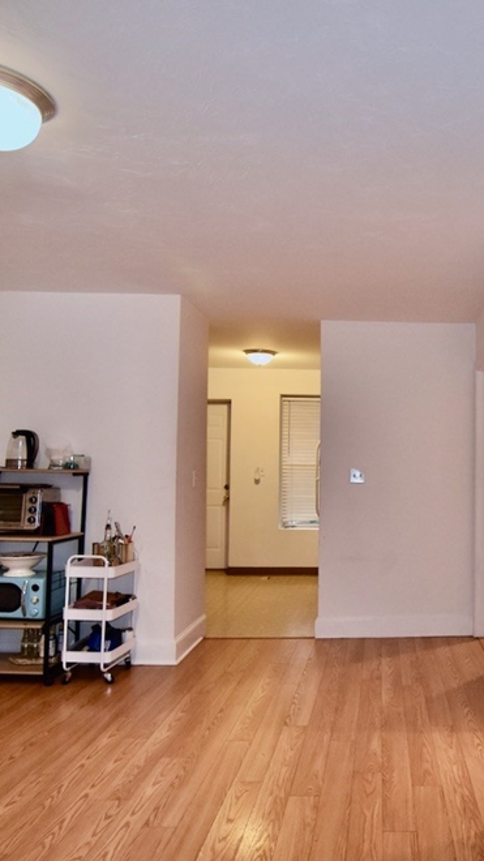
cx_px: 408
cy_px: 439
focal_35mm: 27
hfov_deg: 40.8
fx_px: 612
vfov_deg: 70.2
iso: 800
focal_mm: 11
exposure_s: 1/60
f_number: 2.8
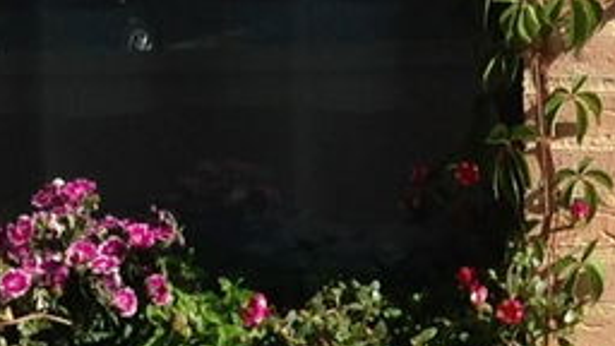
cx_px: 682
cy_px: 113
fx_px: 3669
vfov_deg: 5.4
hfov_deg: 9.5
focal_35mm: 225
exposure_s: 1/1391
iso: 50
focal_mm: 4.12
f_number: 2.4
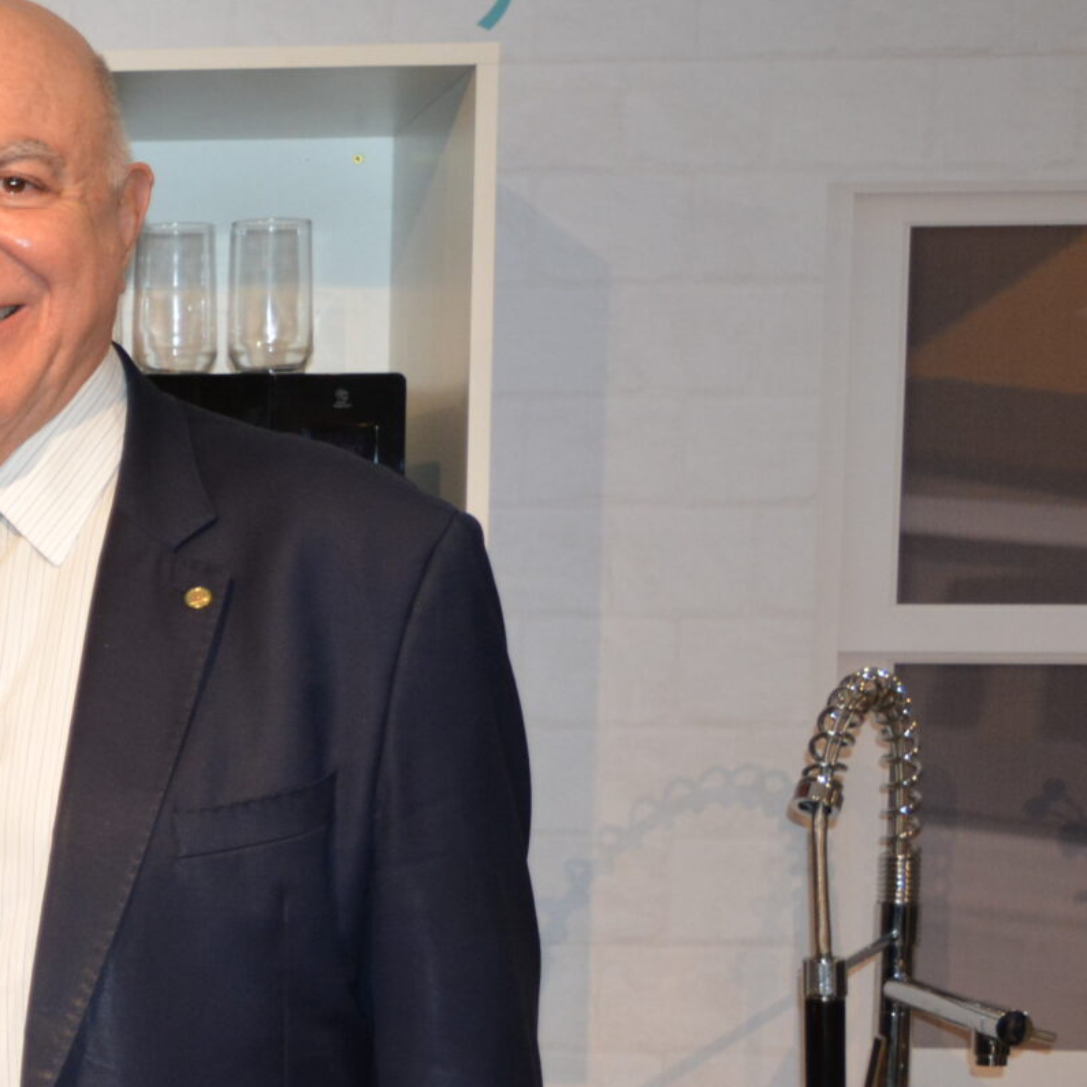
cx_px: -576
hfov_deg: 16.6
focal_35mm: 94
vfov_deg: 18.2
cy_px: 884
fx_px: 3353
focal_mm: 23
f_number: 3.8
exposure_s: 1/60
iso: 1000
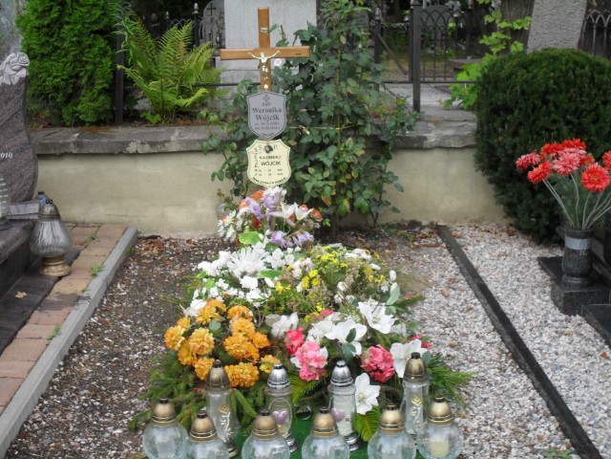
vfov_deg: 29.7
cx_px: 306
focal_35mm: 49
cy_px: 230
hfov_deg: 38.9
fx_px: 865
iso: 100
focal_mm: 8.7
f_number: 3.9
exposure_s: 1/125
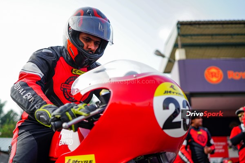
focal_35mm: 40
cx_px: 122
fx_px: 272
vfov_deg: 33.4
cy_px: 82
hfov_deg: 48.5
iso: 100
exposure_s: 1/2000
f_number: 2
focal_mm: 40
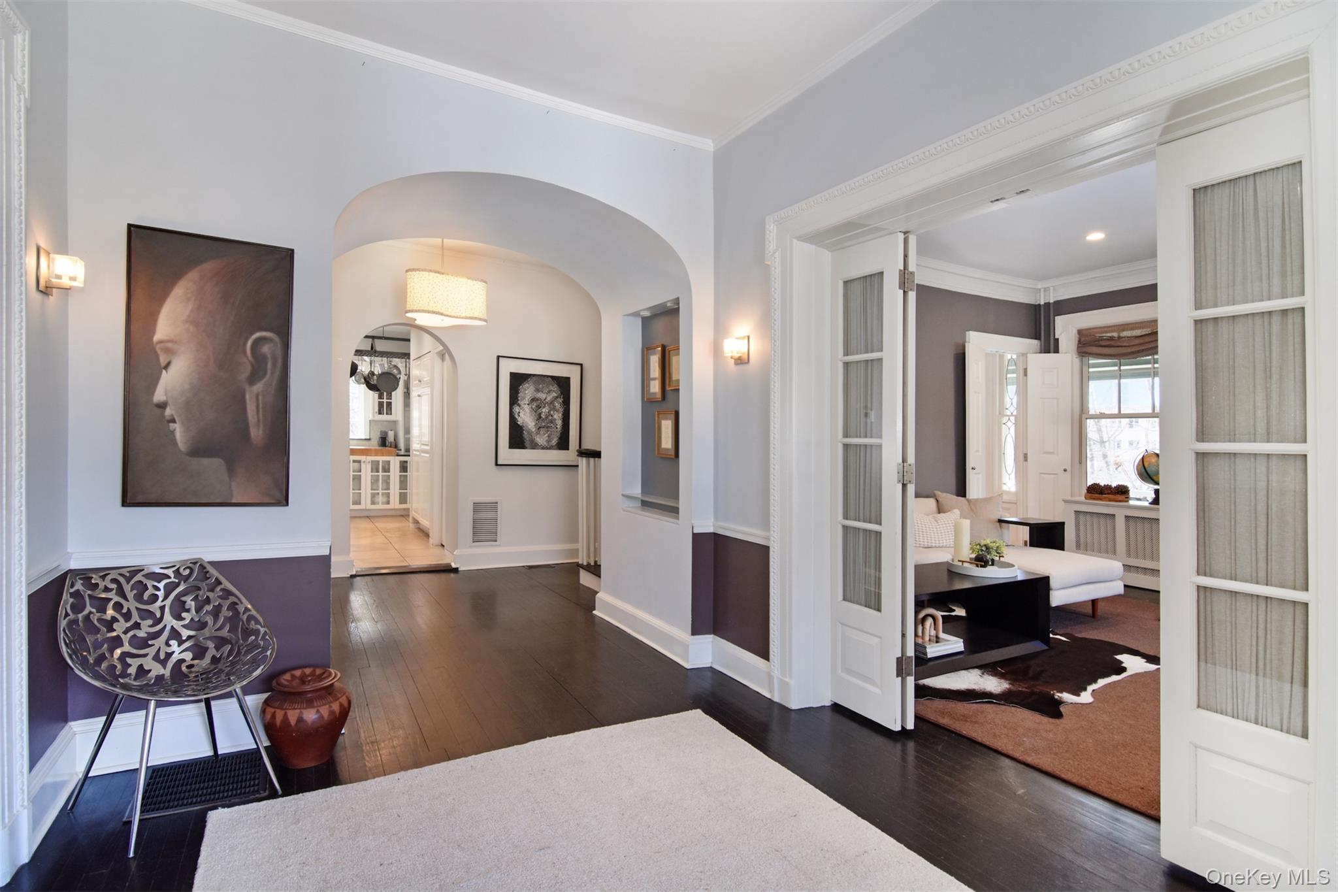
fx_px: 613
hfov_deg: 95.0
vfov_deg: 72.0
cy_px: 446
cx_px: 669
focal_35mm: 16
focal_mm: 11
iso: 640
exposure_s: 1/25
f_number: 8
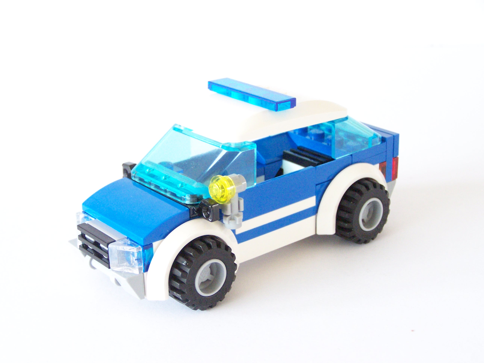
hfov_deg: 29.0
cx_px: 242
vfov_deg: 21.9
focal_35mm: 67
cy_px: 182
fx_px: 937
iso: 400
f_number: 3.2
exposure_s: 1/10
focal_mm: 11.1
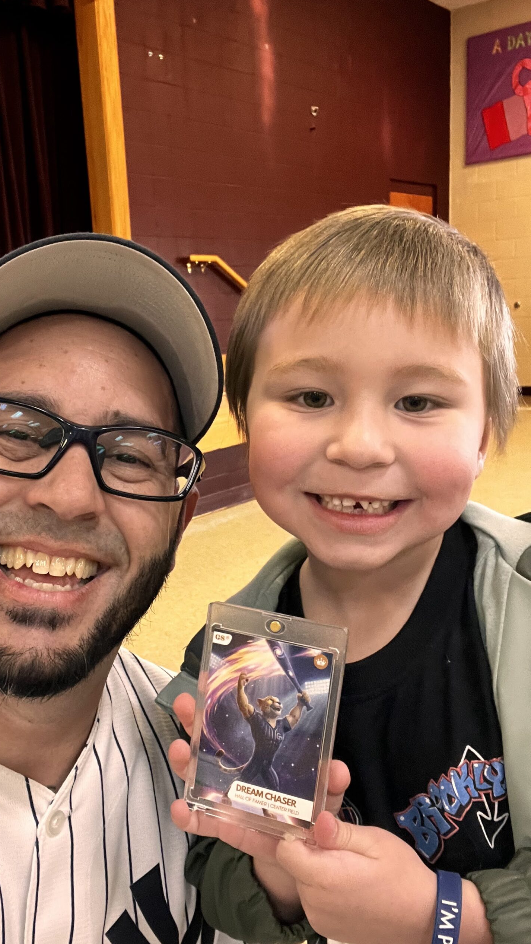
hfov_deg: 35.4
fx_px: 826
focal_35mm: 33
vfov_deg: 59.5
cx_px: 186
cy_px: 473
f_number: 2.2
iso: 320
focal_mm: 2.71
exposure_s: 1/40
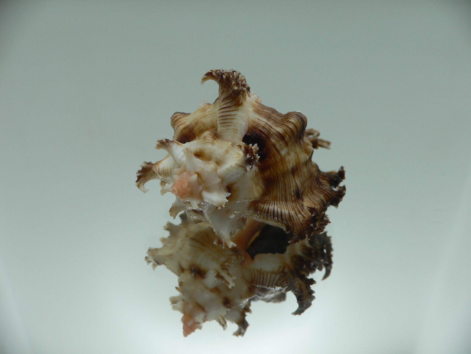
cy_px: 177
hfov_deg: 52.6
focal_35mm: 35
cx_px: 236
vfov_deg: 40.7
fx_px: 476
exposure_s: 1/80
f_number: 2.8
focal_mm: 4.6
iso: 80
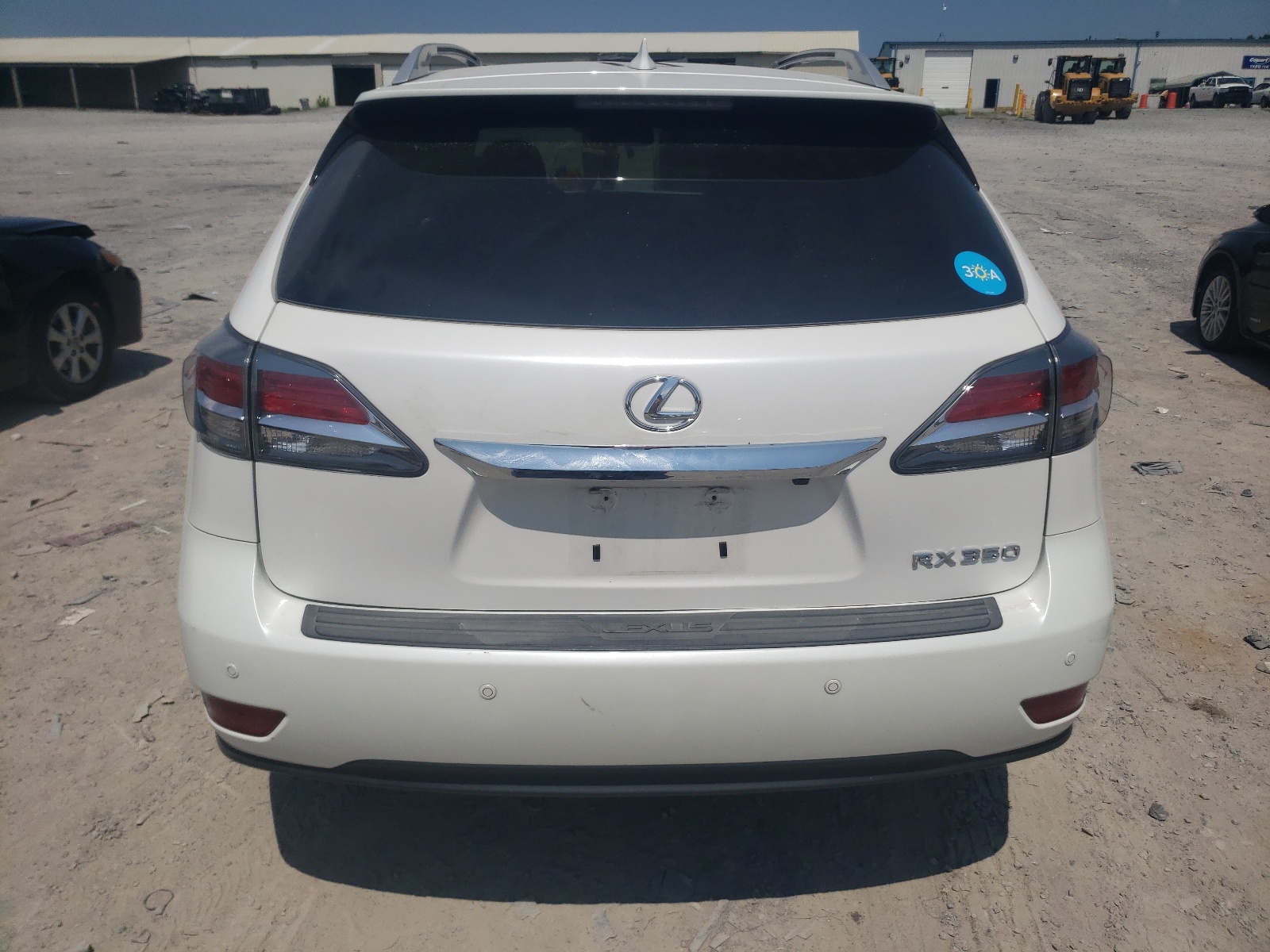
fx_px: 954
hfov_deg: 67.3
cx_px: 635
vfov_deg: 53.1
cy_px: 476
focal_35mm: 26
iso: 50
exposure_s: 1/10000
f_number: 1.5
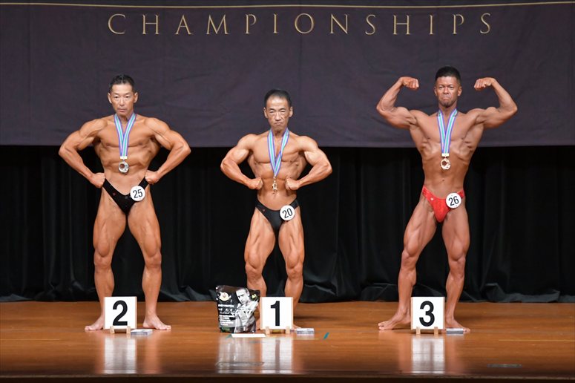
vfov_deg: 6.1
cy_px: 192
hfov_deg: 9.2
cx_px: 288
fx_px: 3592
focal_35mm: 225
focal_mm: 150
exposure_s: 1/400
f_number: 5.6
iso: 5000
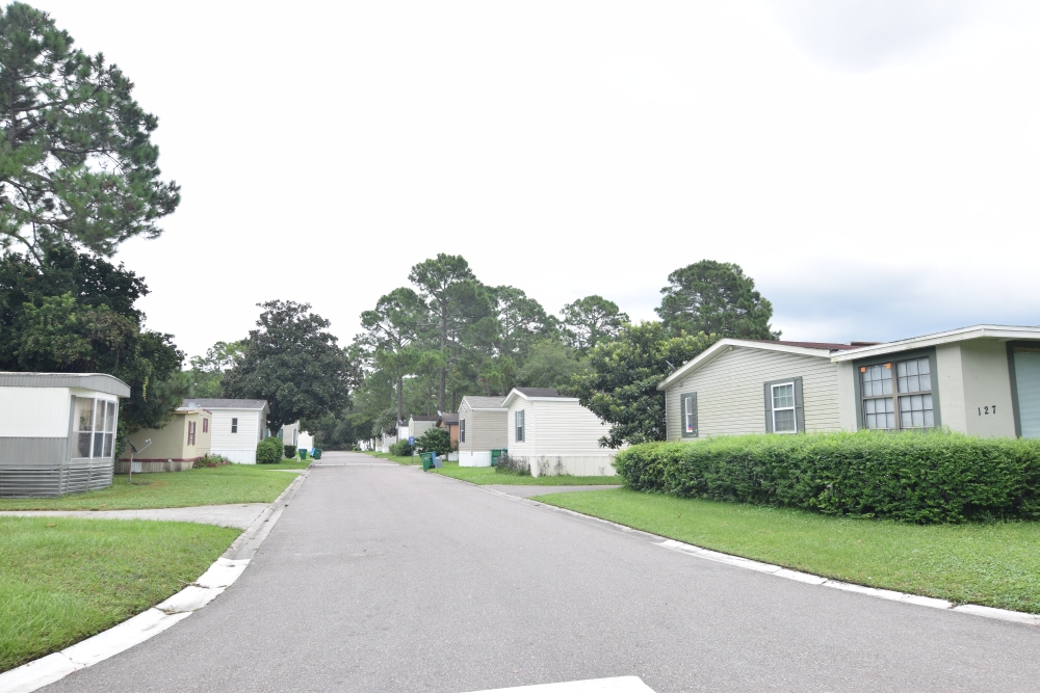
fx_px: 693
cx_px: 520
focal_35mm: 24
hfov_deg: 73.7
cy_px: 346
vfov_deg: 53.1
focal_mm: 16
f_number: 6.3
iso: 100
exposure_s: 1/100
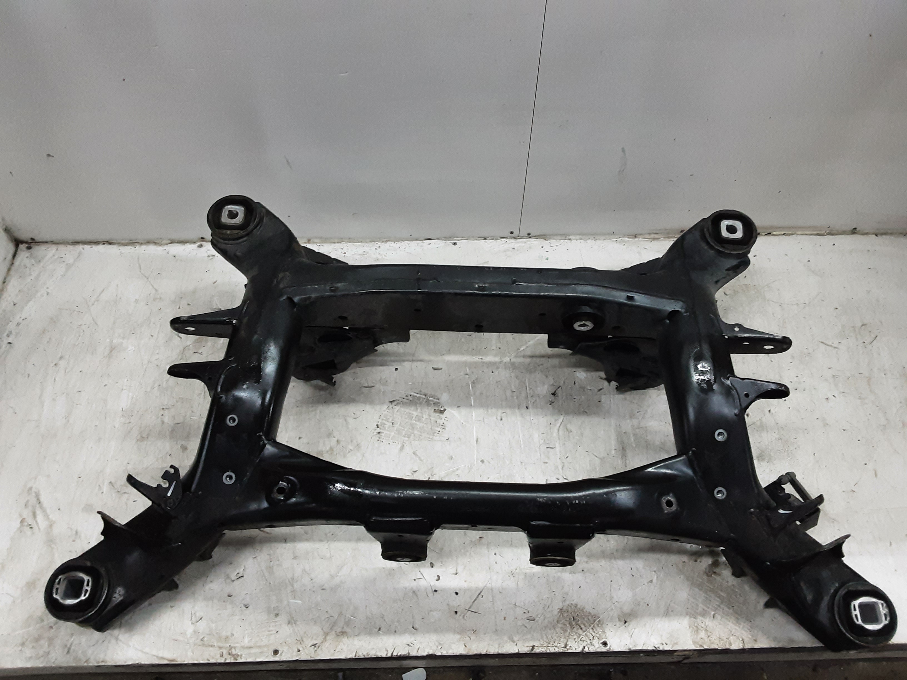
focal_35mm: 27
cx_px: 454
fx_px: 707
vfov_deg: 51.4
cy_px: 340
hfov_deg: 65.3
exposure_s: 1/50
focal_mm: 2.91
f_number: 1.9
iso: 200
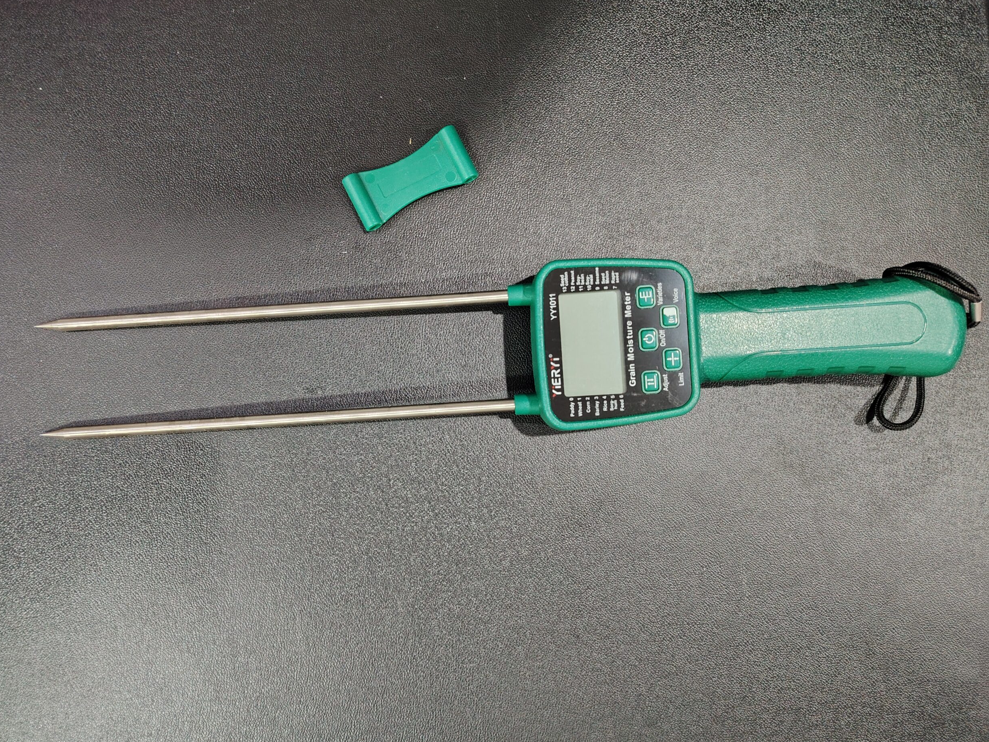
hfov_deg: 69.4
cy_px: 378
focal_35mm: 25
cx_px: 480
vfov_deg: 54.9
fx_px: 714
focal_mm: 5.25
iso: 2181
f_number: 1.75
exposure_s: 1/25
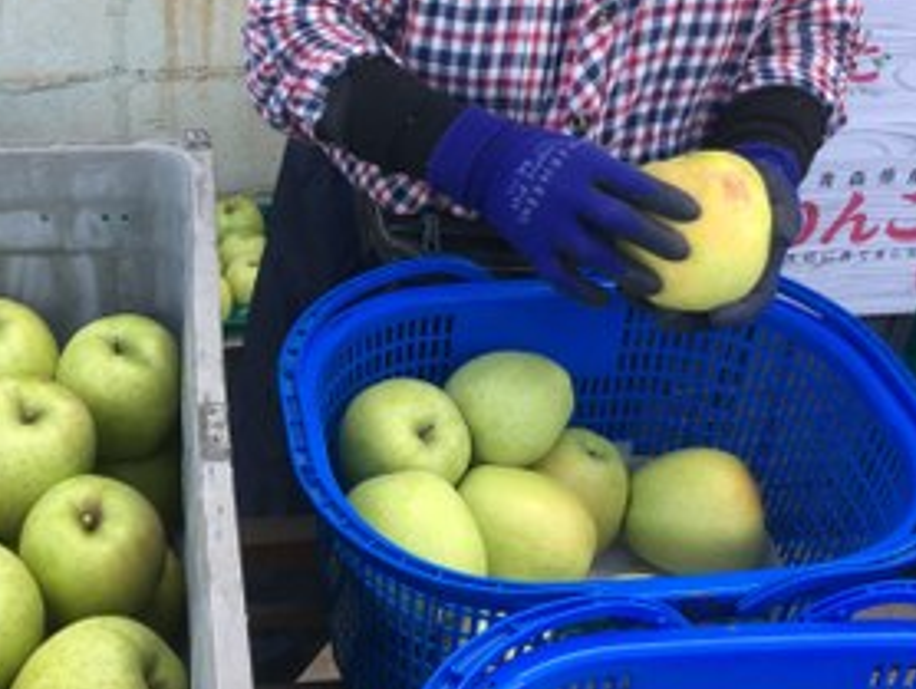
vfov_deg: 29.1
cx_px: 260
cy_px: 333
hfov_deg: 37.5
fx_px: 1324
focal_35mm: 50
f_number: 2.2
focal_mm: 4.15
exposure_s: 1/120
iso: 25
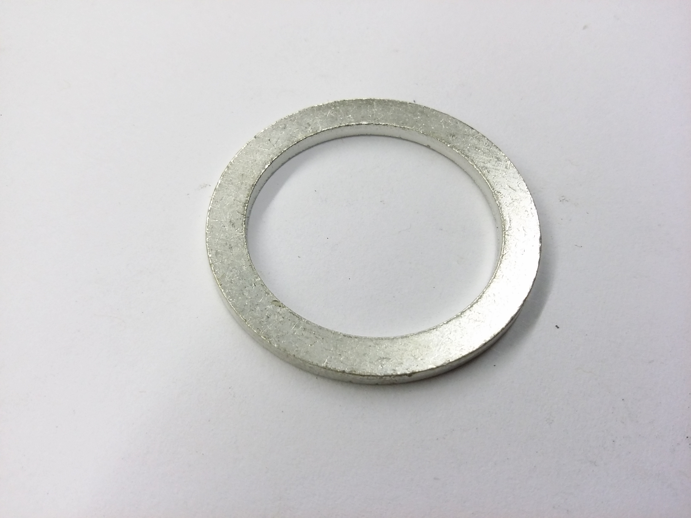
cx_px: 346
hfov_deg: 56.8
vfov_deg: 44.2
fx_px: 639
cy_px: 259
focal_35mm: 32
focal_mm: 3.4
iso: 125
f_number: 2.4
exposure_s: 1/30
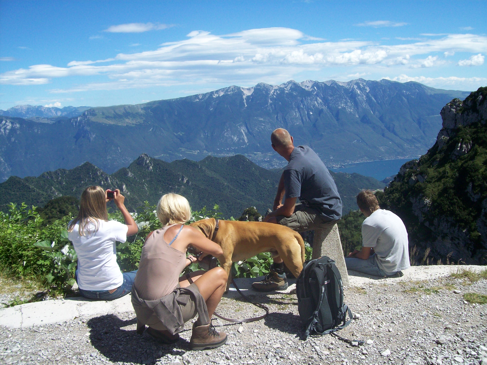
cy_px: 182
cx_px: 244
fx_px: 506
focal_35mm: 36
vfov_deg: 39.7
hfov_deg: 51.4
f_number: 4.8
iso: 80
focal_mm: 6
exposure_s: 1/552
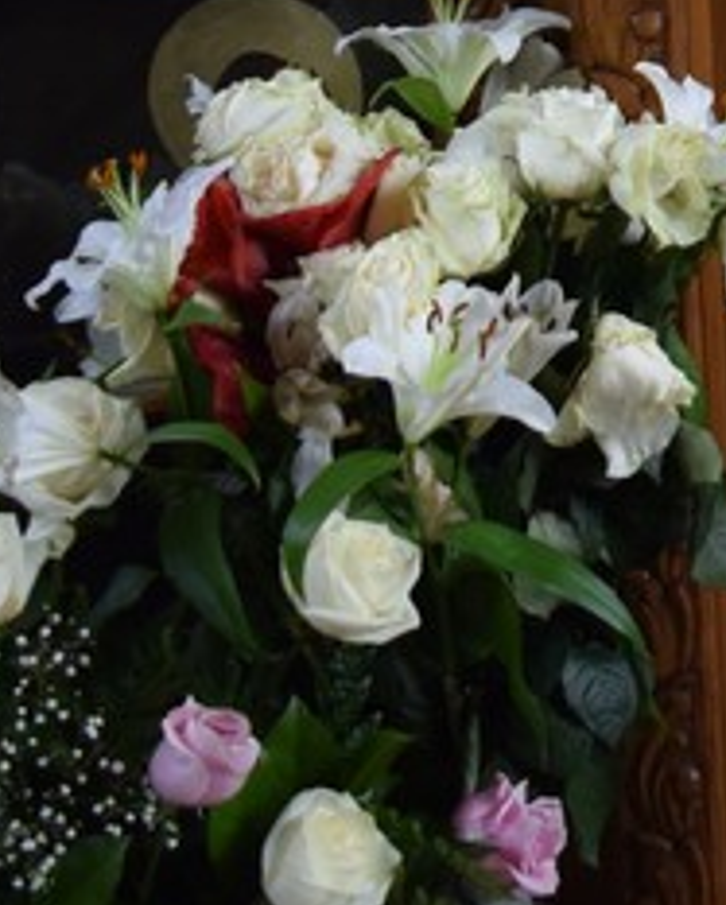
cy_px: -610
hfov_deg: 8.3
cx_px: 1930
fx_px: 4461
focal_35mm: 166
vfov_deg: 11.0
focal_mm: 23
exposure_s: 1/80
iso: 400
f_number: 4.5
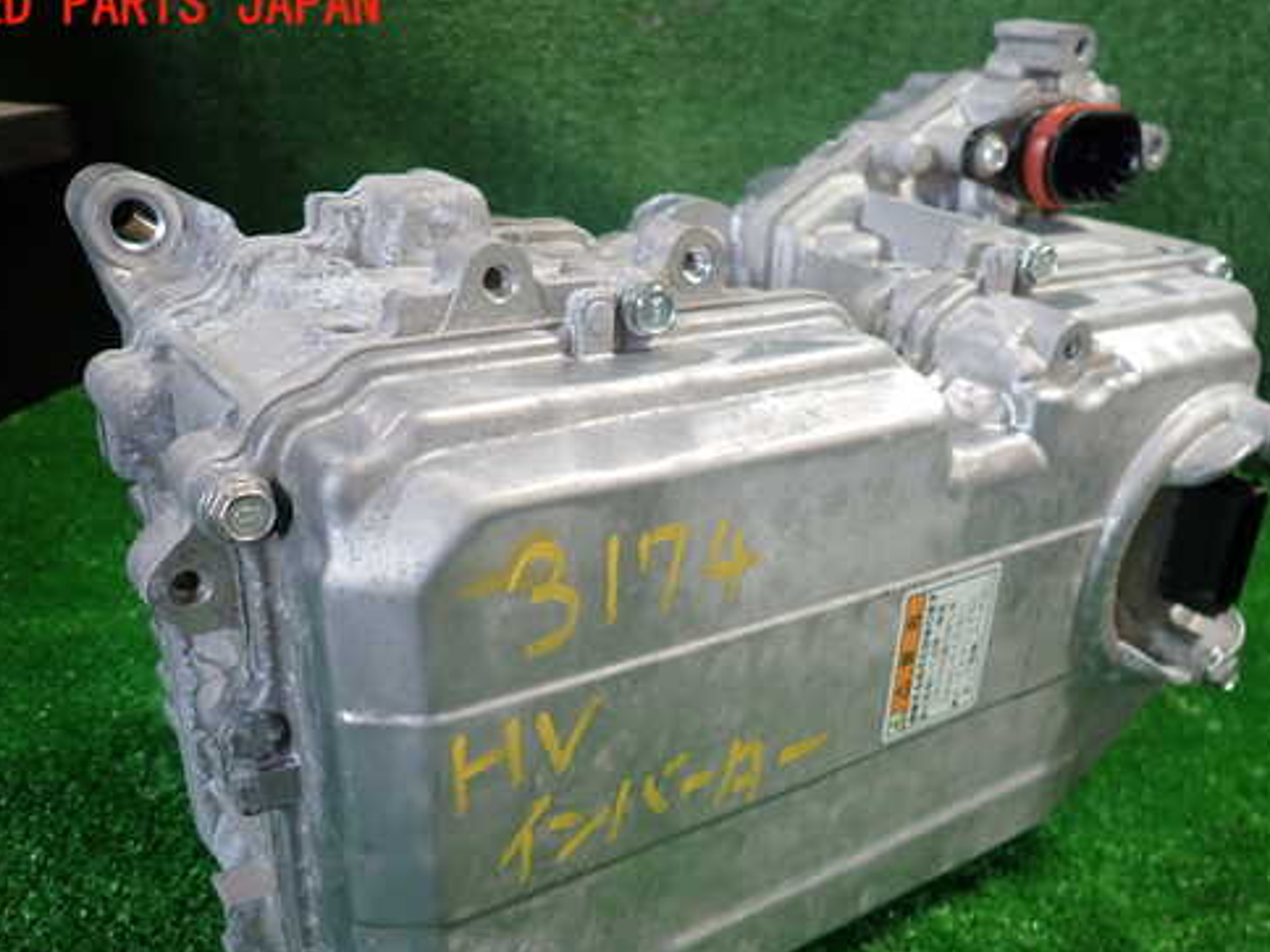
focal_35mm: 31
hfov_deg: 58.3
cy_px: 564
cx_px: 690
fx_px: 1137
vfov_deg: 45.2
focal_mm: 4.5
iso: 200
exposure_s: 1/50
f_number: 2
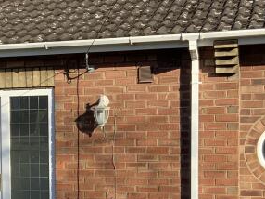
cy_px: 158
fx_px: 795
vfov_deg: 14.1
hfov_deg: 18.1
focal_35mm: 104
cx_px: -35
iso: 16
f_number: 1.8
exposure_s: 1/1168
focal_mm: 3
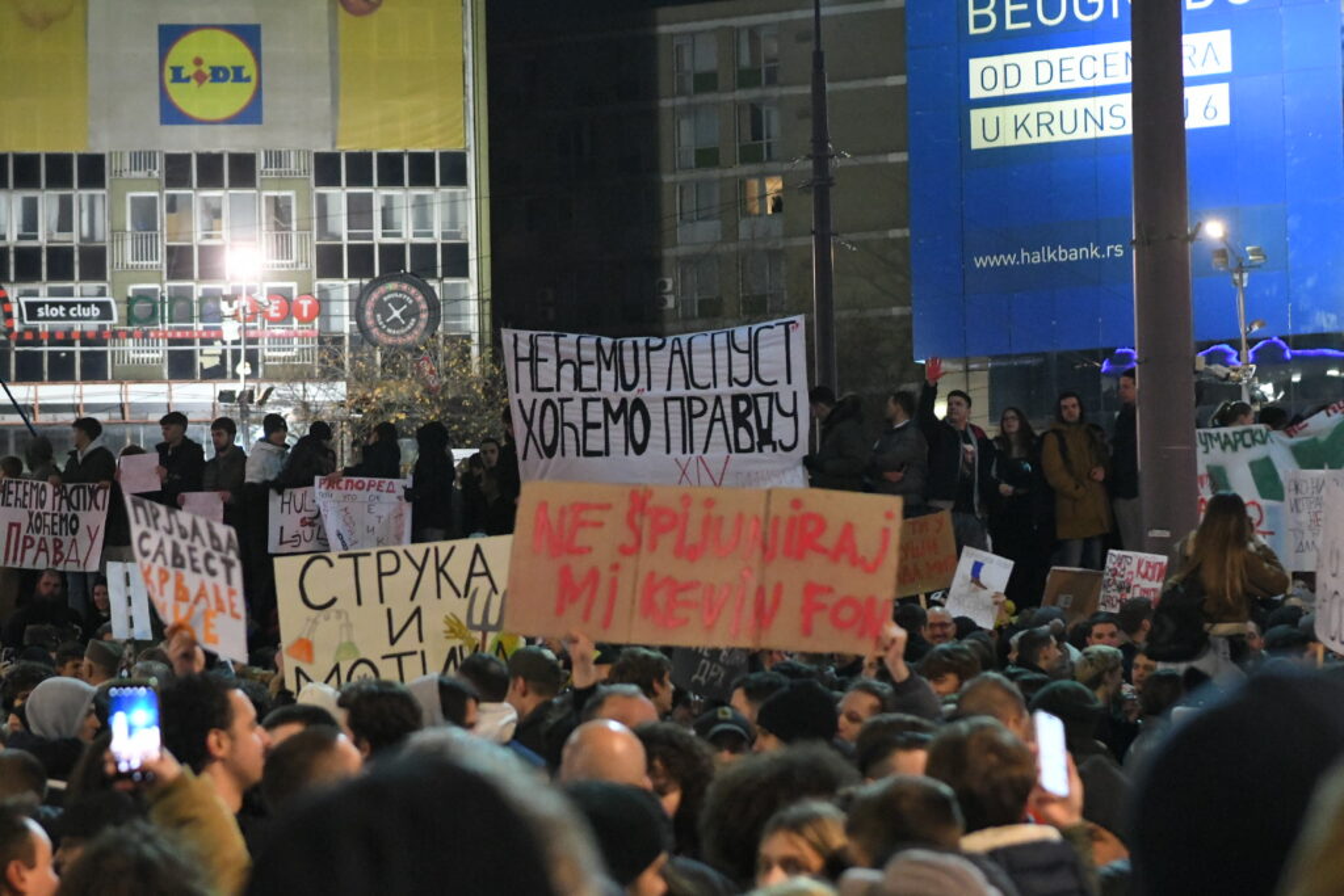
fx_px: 3920
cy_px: 448
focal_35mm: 105
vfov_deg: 13.0
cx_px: 672
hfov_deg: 19.5
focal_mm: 70
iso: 10000
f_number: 4
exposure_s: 1/100
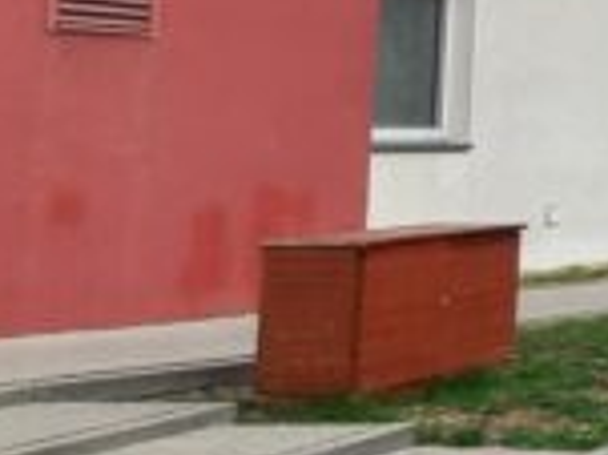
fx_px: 1211
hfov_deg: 14.8
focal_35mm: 69
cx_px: 1494
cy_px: 4
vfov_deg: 20.6
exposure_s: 1/50
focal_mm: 1.74
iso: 50
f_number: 2.2
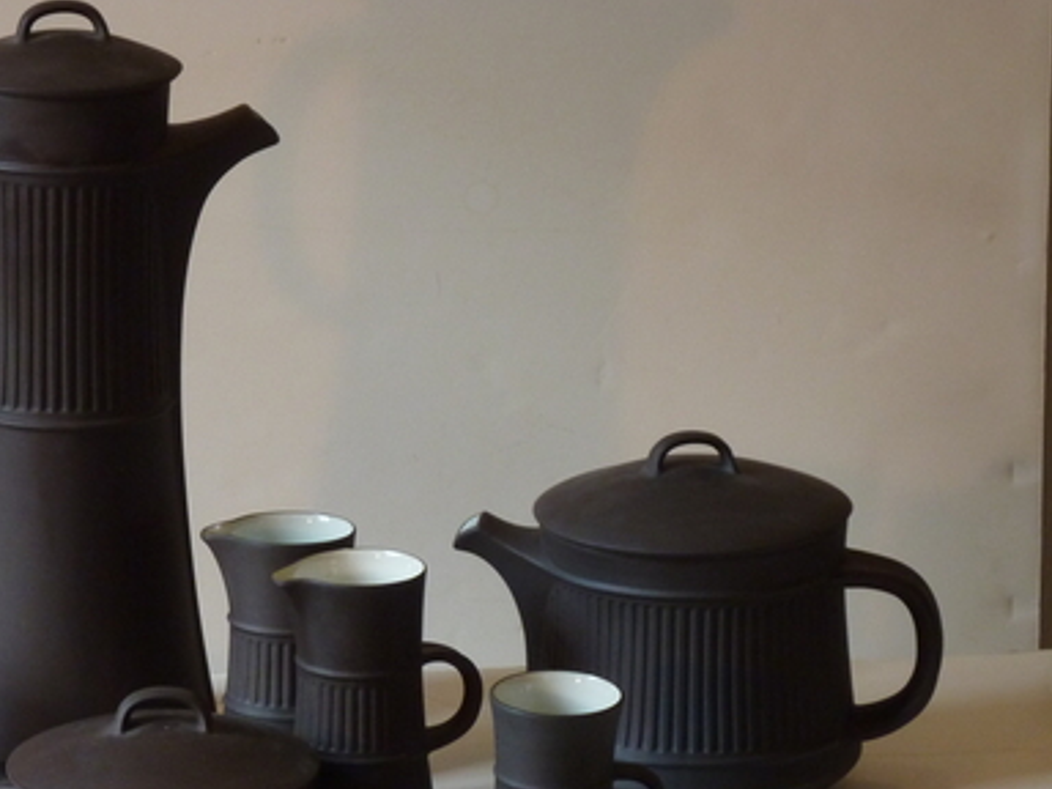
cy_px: 493
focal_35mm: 200
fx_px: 6078
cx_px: 378
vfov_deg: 7.4
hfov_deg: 9.9
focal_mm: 21
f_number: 4.4
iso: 250
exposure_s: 1/50
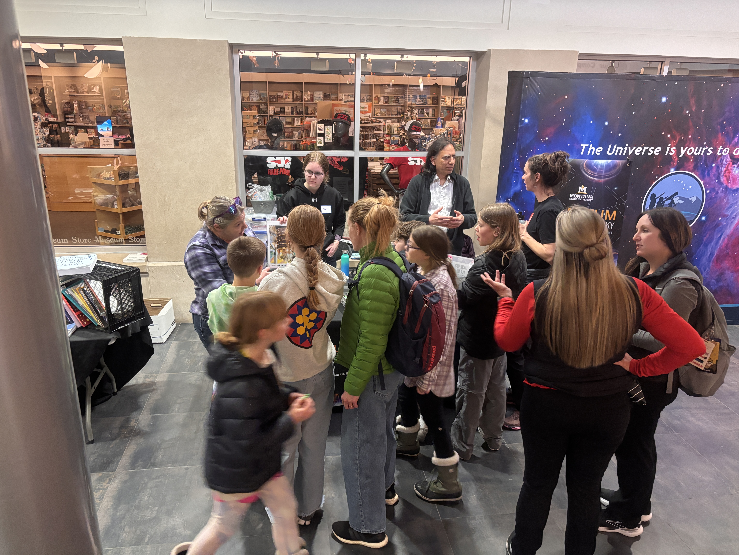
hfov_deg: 67.3
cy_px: 278
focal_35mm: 26
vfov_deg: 53.1
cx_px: 370
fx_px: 555
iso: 640
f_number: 1.6
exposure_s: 1/40
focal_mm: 5.96
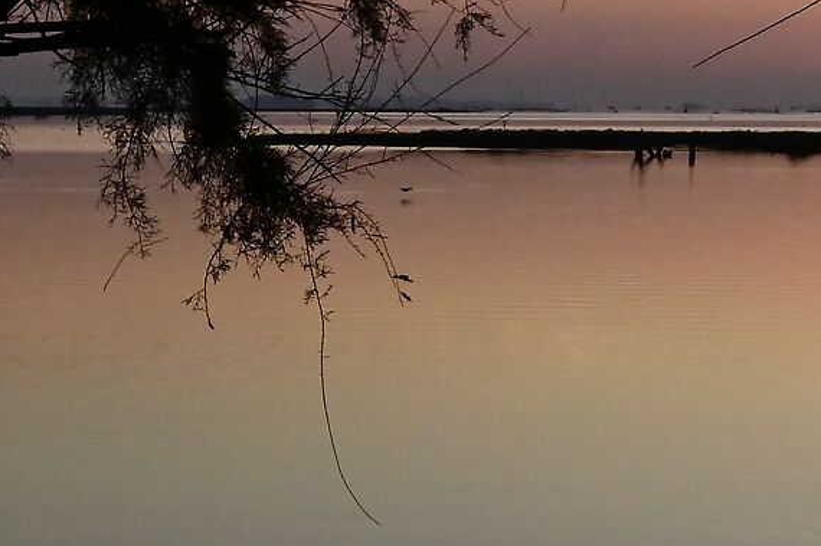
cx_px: 1332
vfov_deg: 8.5
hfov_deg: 12.1
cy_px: 52
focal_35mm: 160
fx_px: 3646
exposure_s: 1/320
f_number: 22
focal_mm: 38
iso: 2000
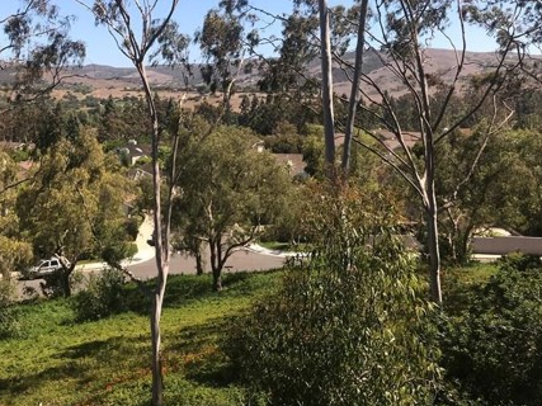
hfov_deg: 44.2
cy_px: 114
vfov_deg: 33.8
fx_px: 657
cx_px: 180
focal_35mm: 42
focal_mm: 3.99
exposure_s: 1/2591
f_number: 1.8
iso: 20
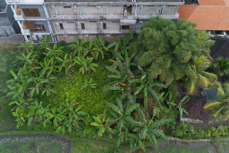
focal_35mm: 129
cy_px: 76
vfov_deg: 10.6
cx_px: 114
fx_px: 821
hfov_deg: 15.9
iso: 250
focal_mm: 86
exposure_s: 1/125
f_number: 5.6
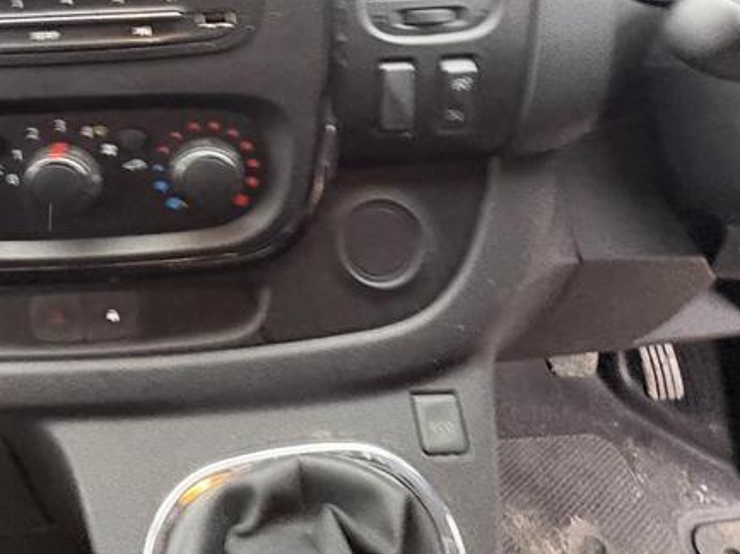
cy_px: 77
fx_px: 619
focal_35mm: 29
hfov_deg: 59.0
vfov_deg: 44.7
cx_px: 202
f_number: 2.2
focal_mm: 2.22
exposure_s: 1/46
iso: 800
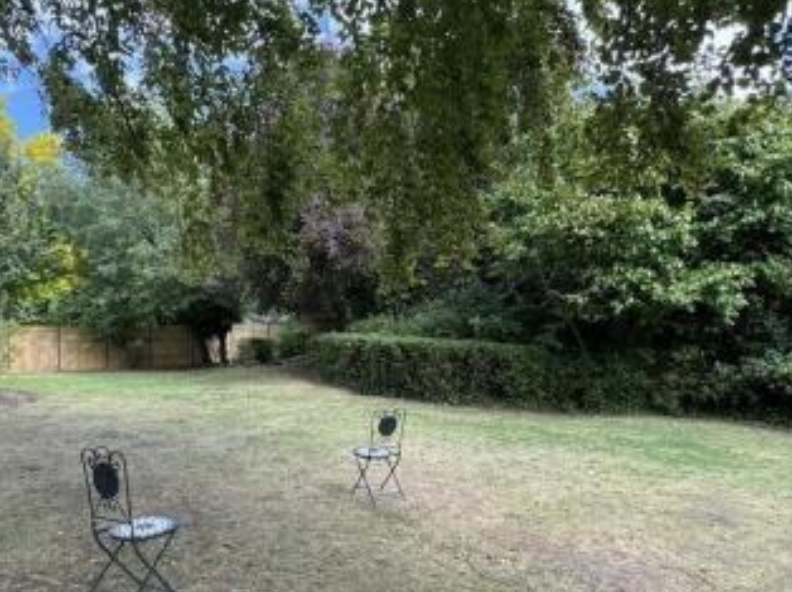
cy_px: 354
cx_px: 329
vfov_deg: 52.7
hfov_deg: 66.9
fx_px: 594
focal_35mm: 26
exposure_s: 1/154
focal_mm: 2.22
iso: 40
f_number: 2.2
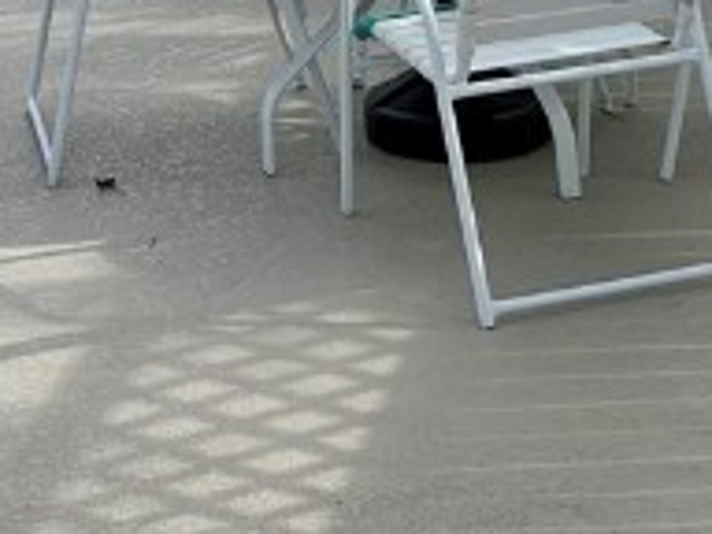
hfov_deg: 15.0
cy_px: -708
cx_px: -100
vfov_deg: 10.2
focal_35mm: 128
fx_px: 2633
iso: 80
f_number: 1.78
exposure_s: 1/6211
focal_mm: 6.86
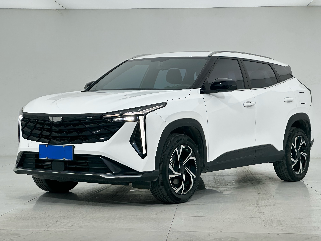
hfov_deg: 25.3
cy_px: 120
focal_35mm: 77
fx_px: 714
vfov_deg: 19.1
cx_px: 160
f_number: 2.8
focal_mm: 9
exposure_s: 1/100
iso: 64
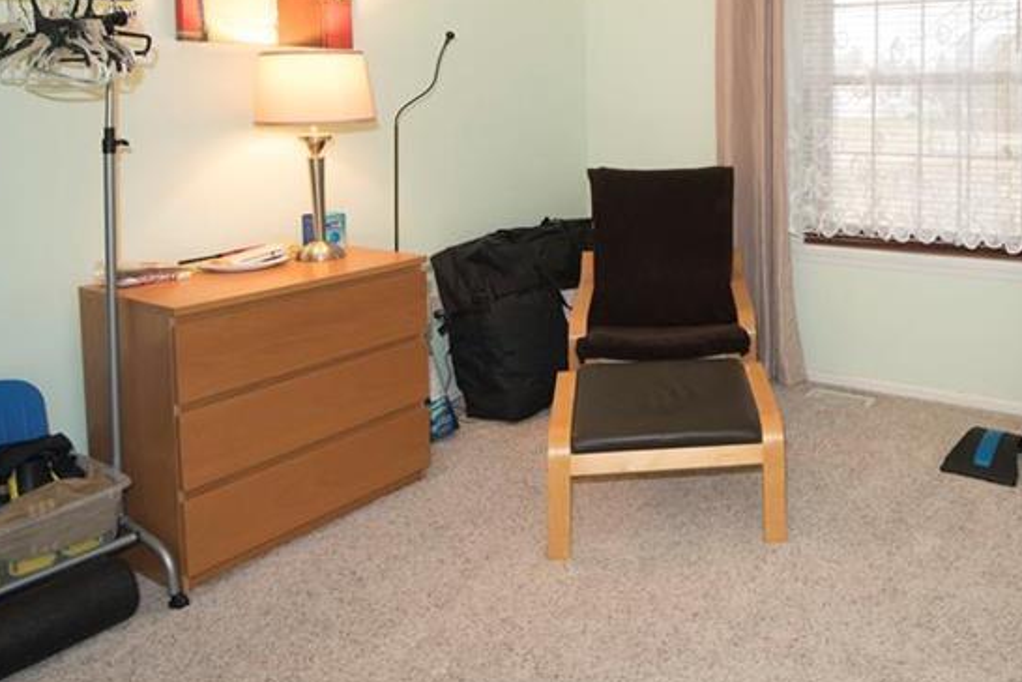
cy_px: 149
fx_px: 852
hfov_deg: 59.6
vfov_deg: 41.9
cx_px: 728
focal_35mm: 30
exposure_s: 1/60
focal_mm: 16
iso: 640
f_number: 4
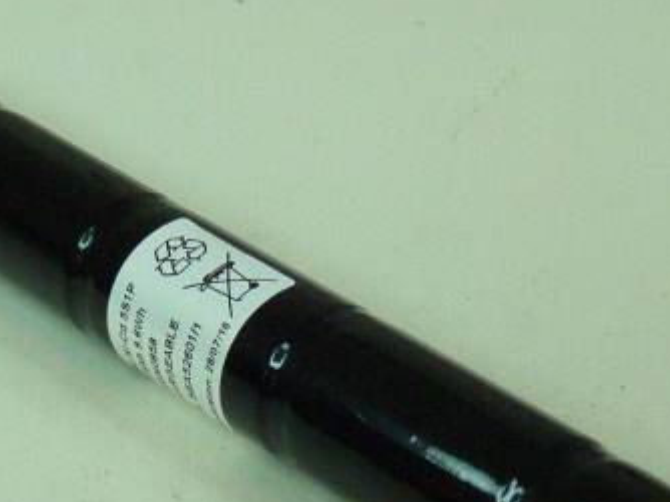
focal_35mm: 138
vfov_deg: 10.7
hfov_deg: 14.3
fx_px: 2669
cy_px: 434
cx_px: 281
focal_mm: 7.3
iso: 400
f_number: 3
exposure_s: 1/250
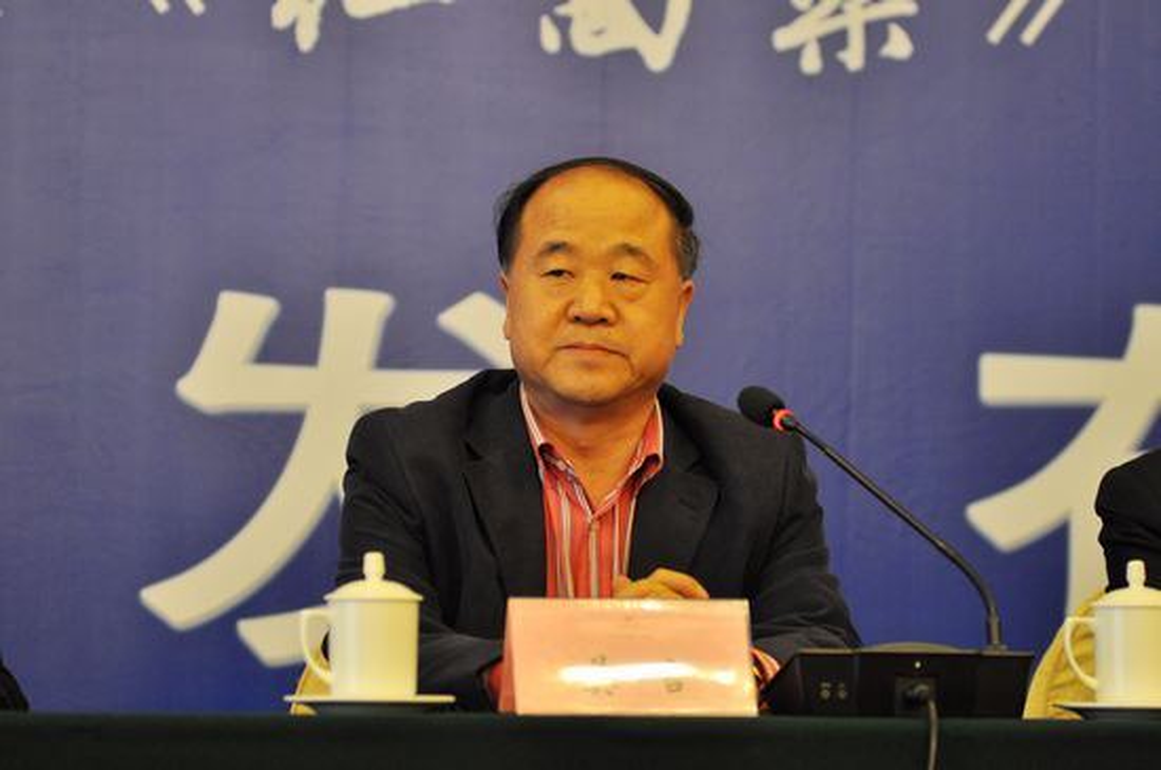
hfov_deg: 15.9
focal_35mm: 129
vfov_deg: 10.6
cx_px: 580
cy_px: 385
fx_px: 4154
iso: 640
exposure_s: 1/80
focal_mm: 86
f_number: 2.8
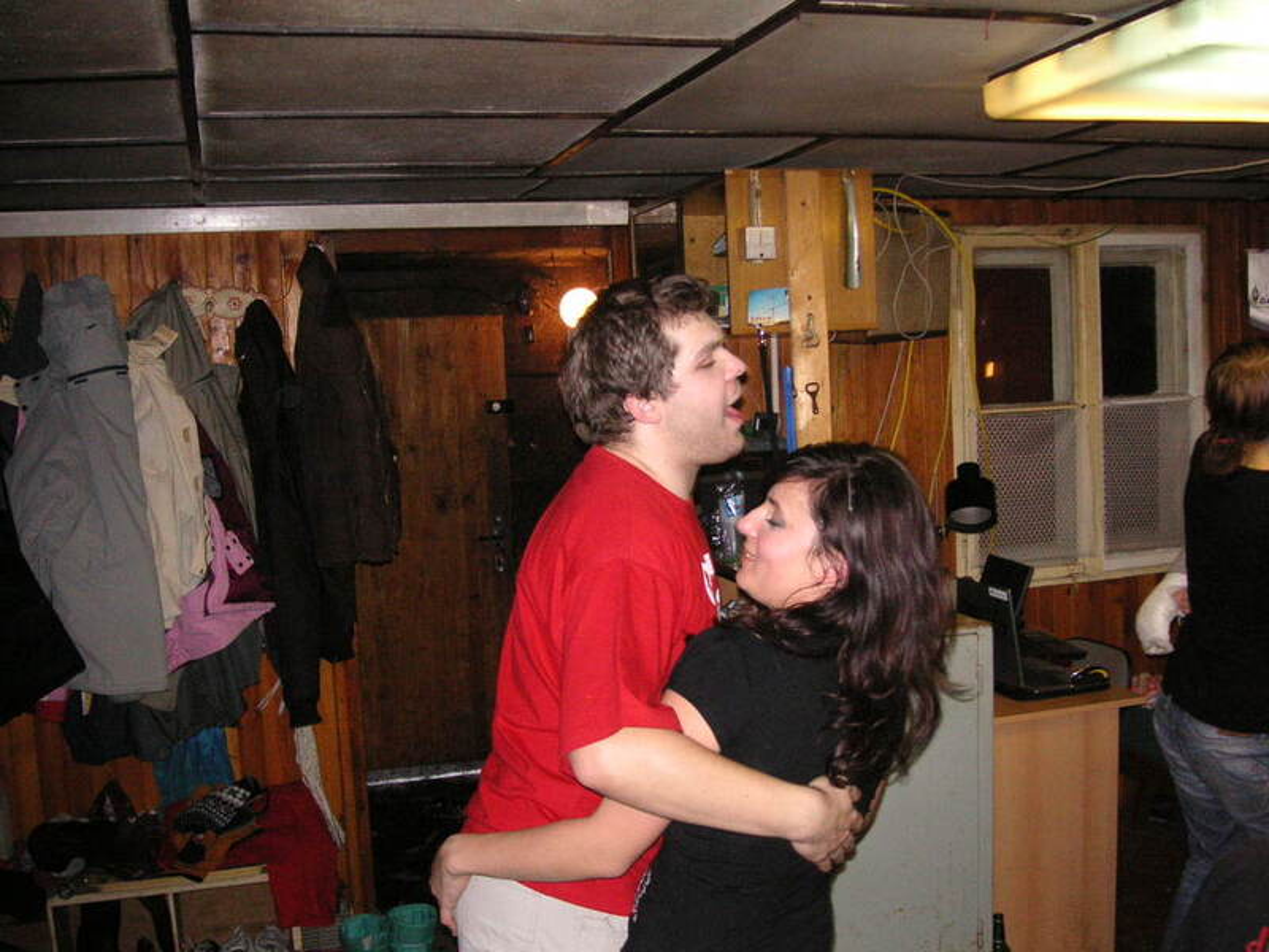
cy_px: 476
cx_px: 634
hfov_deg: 50.1
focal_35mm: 37
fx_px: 1356
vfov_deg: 38.7
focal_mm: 6.1
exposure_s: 1/45
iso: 160
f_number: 2.8
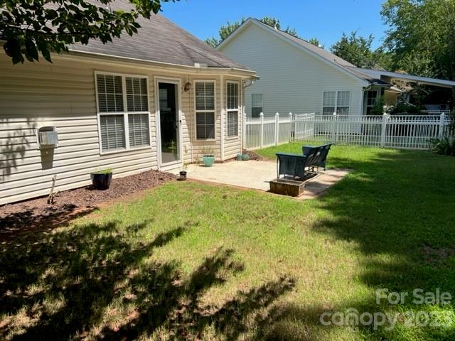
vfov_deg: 53.1
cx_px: 228
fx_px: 342
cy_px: 170
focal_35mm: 26
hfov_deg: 67.3
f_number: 1.5
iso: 50
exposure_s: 1/2762
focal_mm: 5.7
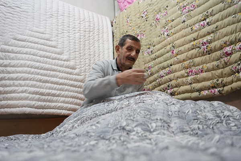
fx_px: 208
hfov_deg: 60.3
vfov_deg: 42.3
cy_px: 80
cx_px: 120
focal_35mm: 31
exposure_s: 1/40
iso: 2500
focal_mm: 31
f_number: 4
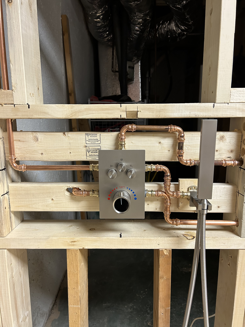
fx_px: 245
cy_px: 164
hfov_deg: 53.1
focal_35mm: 26
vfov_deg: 67.3
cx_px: 122
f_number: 1.5
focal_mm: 5.7
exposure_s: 1/60
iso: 200
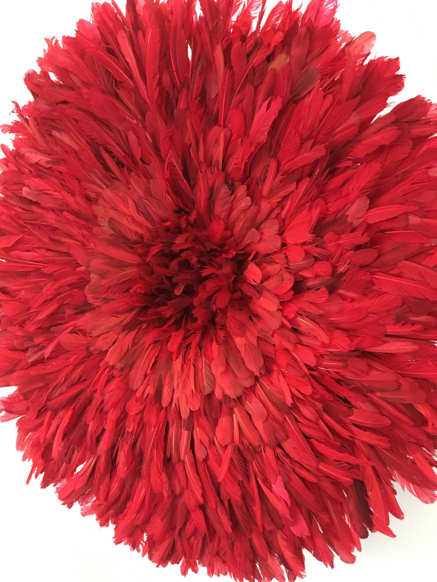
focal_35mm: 29
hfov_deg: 48.2
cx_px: 218
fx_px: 488
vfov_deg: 61.7
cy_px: 291
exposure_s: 1/17
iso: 400
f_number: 2.2
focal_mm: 4.15
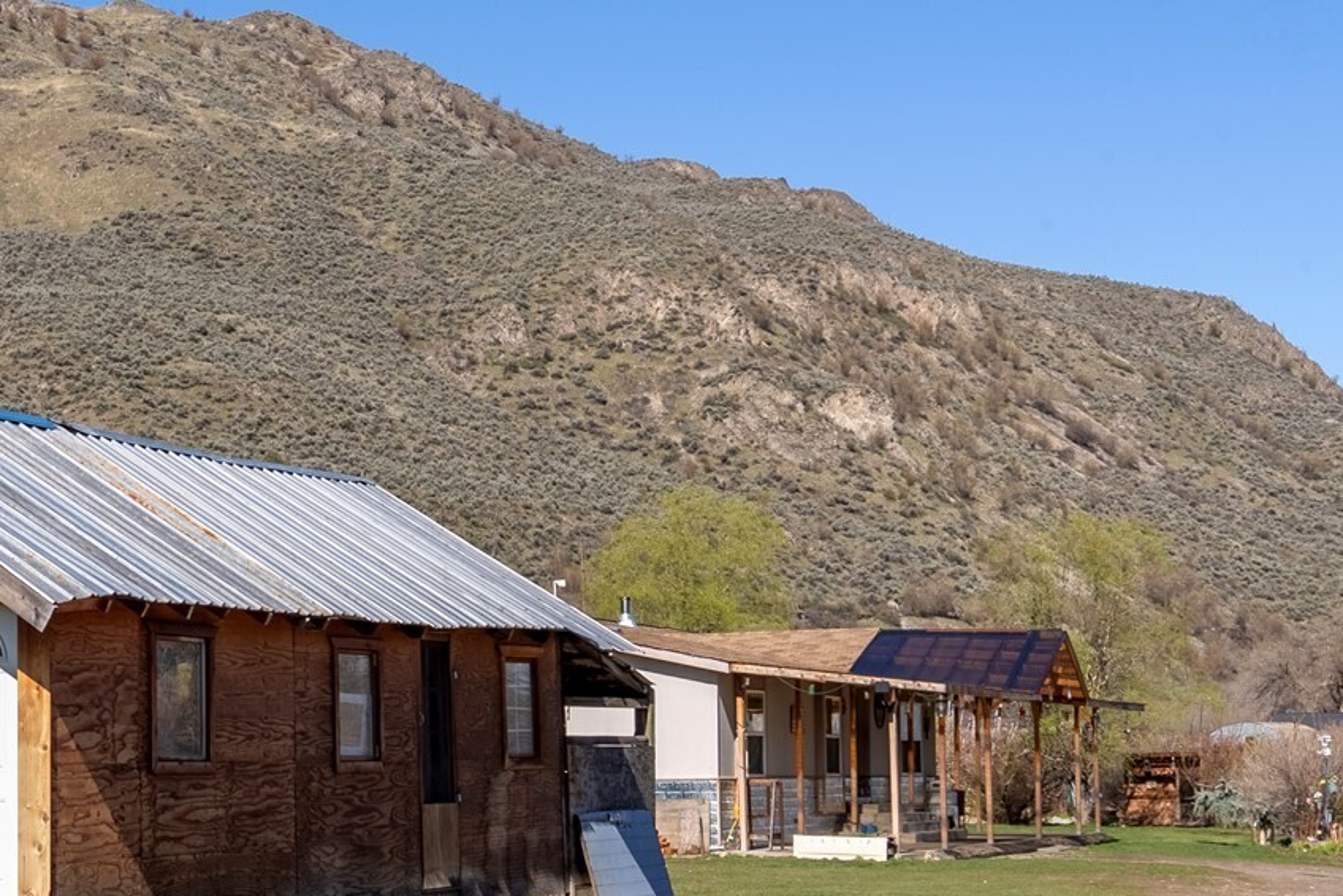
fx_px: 3135
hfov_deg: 23.4
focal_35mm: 84
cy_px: 640
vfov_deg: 16.2
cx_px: 86
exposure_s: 1/8000
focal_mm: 42
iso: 40
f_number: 13
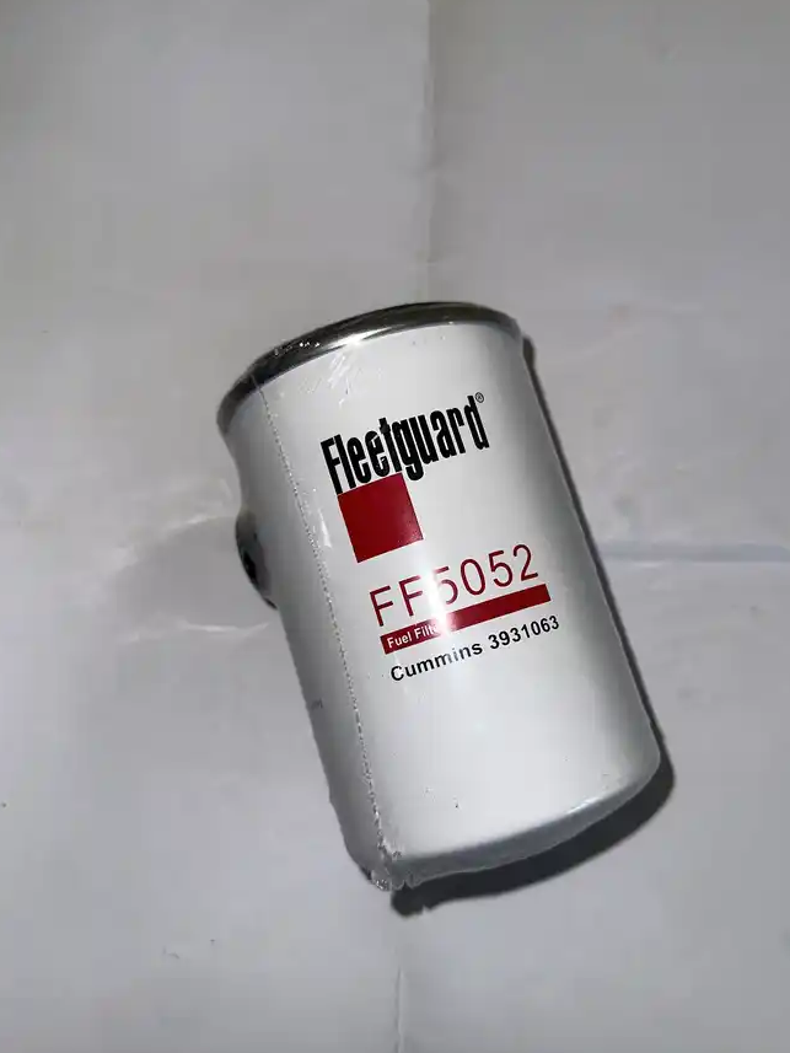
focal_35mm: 28
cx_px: 435
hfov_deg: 49.7
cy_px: 541
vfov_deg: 63.4
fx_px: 852
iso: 50
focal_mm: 6.86
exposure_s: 1/714
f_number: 1.78
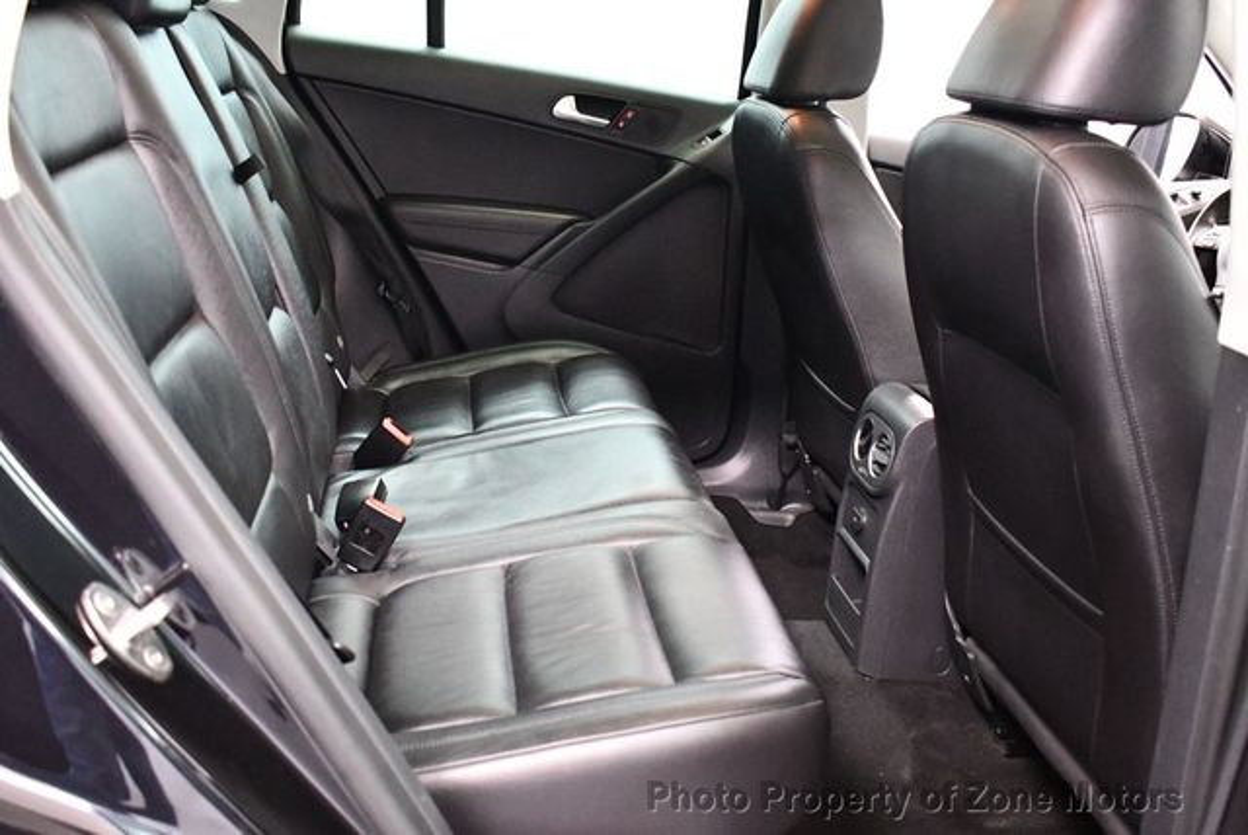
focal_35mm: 36
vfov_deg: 36.9
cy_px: 418
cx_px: 624
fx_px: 1249
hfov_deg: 53.1
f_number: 3.5
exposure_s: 1/60
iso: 7200
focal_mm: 18
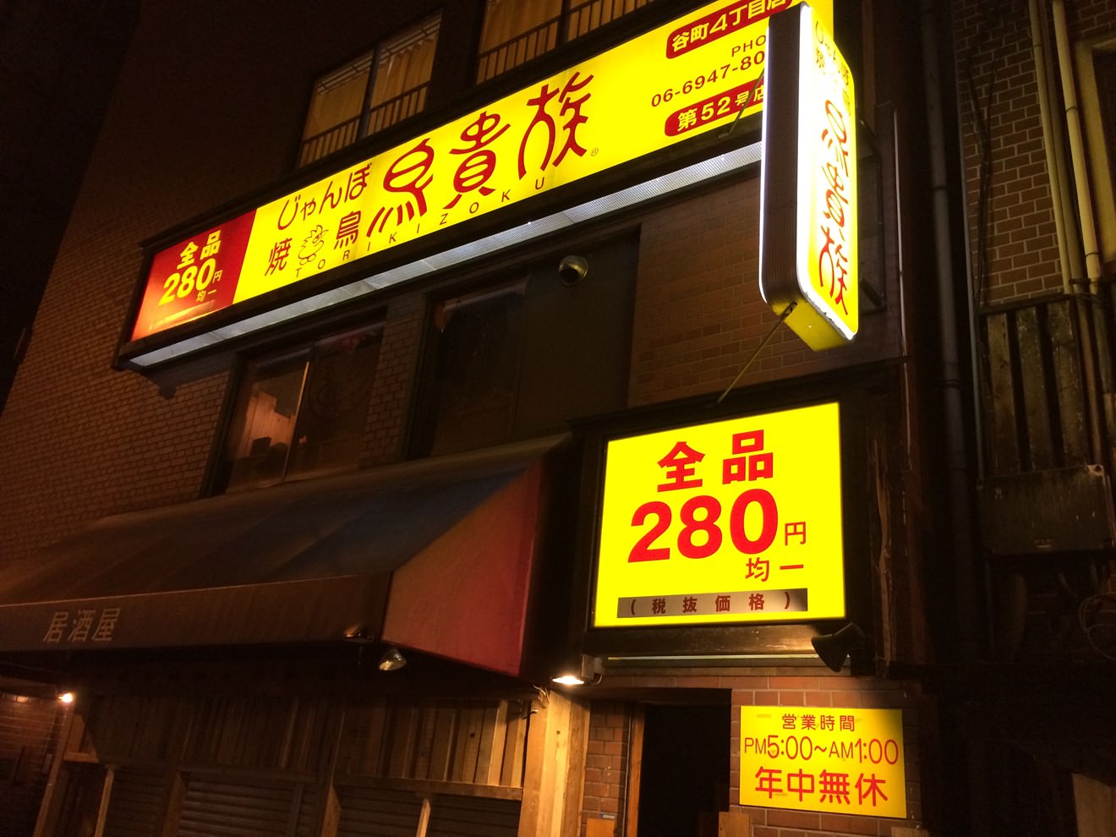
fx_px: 967
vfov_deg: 46.8
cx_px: 558
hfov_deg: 60.0
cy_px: 418
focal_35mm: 30
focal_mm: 4.12
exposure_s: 1/30
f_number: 2.2
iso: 200
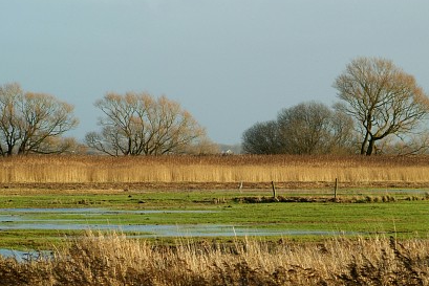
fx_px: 2205
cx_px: 219
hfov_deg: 11.1
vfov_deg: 7.4
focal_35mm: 185
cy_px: 144
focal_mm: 112
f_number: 11
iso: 400
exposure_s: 1/180
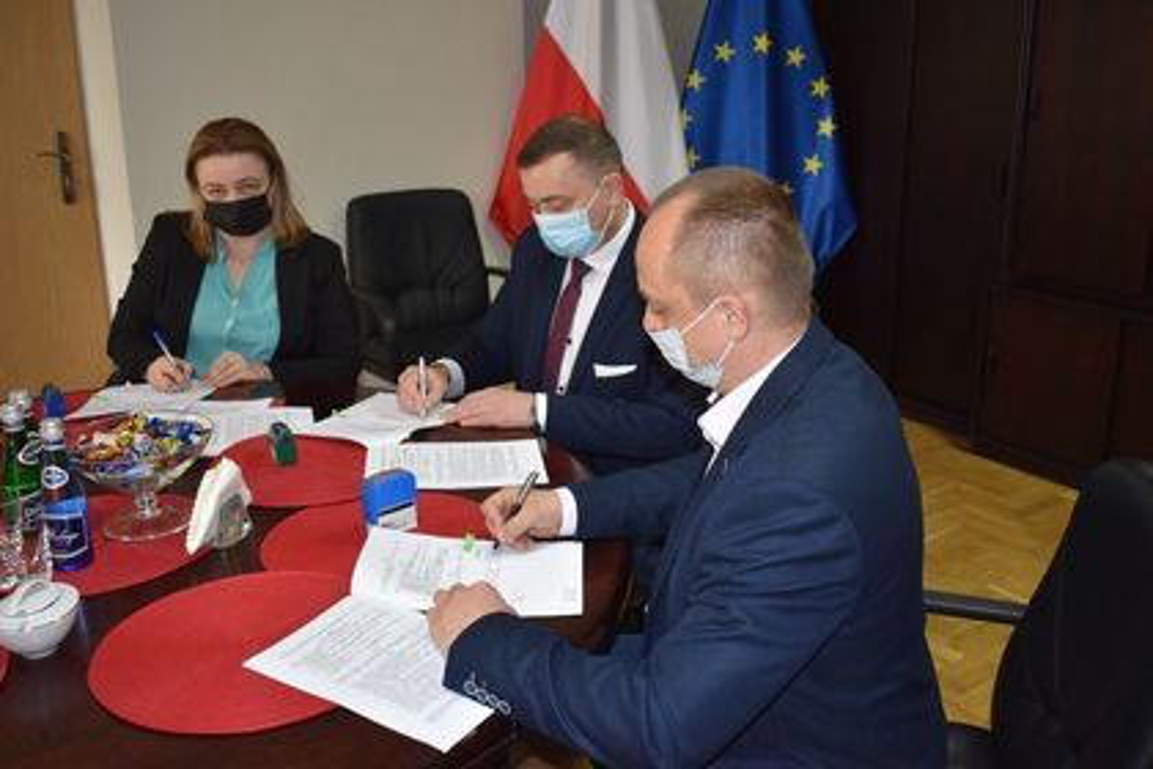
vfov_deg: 38.4
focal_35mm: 34
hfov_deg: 55.1
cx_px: 576
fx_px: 1105
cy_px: 384
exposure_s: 1/60
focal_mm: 23
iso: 900
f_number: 3.8
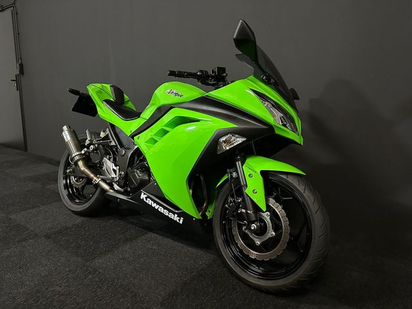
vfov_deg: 56.8
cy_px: 154
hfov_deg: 71.6
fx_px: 286
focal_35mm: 24
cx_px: 206
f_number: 1.78
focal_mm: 6.86
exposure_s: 1/33
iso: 800
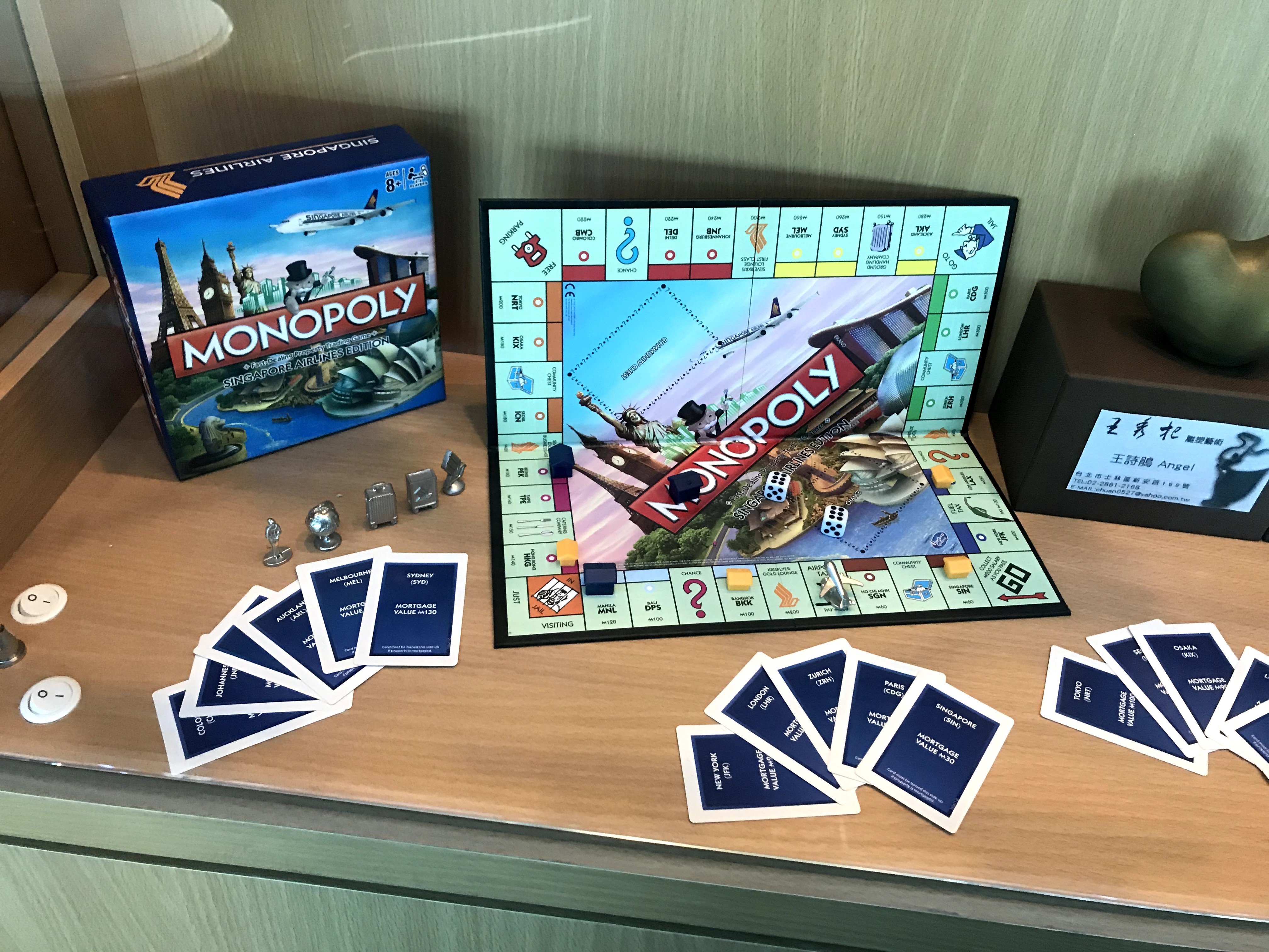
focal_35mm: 28
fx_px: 1026
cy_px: 476
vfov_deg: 49.7
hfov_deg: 63.4
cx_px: 634
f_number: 1.8
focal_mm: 3.99
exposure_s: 1/15
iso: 50
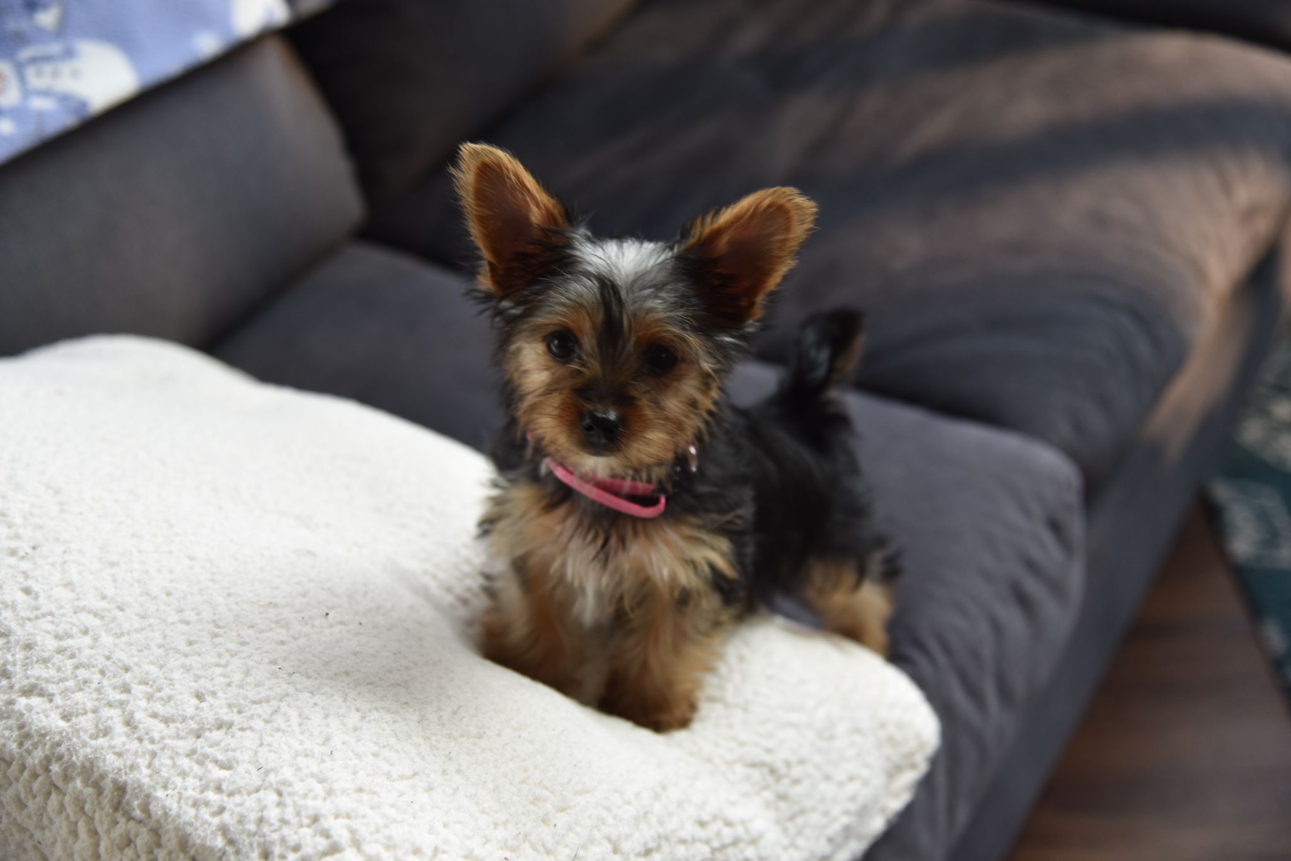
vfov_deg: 27.0
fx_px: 1794
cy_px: 430
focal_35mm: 50
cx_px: 646
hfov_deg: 39.6
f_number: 4
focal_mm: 50
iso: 500
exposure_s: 1/80
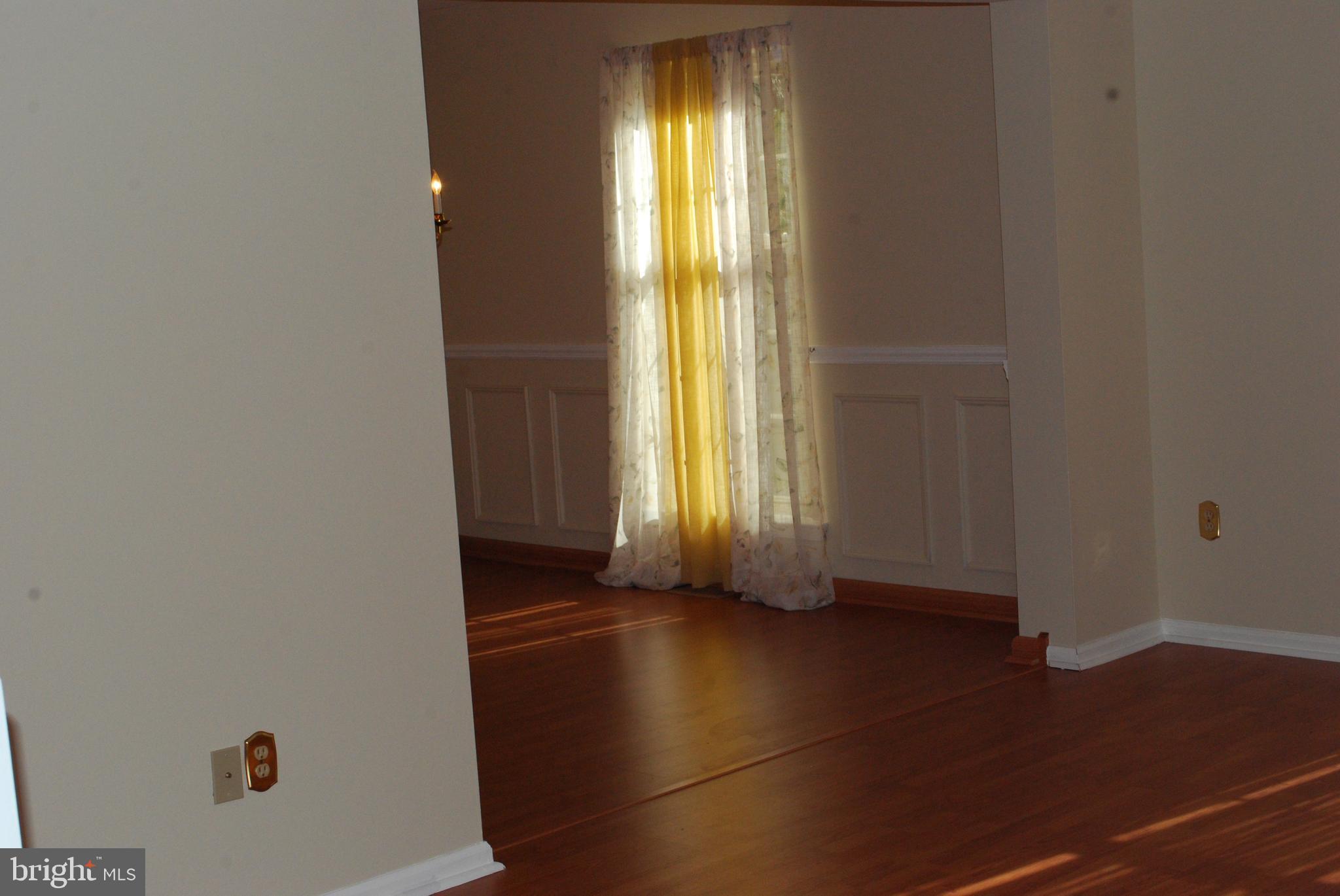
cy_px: 448
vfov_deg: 25.8
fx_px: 1956
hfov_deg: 37.8
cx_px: 670
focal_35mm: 52
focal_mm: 35
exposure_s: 1/200
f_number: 13
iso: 800
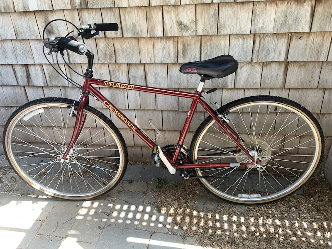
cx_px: 166
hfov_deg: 67.3
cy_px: 124
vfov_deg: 53.1
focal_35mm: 26
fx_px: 249
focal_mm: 4.25
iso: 32
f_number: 1.8
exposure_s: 1/122
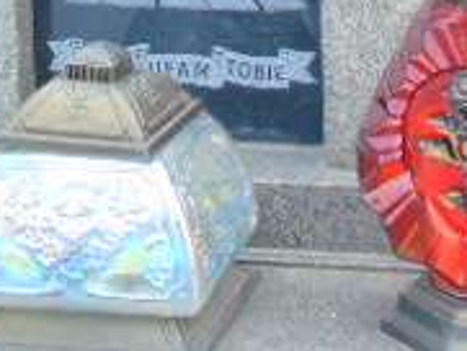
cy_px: -258
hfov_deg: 7.9
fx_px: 3388
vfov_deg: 5.8
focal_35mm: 251
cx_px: 170
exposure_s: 1/50
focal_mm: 13
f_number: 4.7
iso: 80
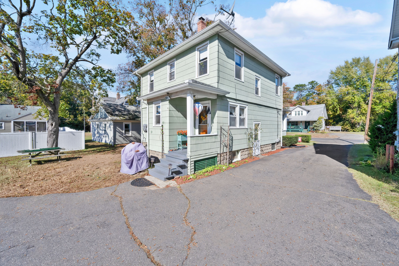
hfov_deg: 104.3
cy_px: 133
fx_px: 155
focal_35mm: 14
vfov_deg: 81.2
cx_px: 200
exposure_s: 1/2000
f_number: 9
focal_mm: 14
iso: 640
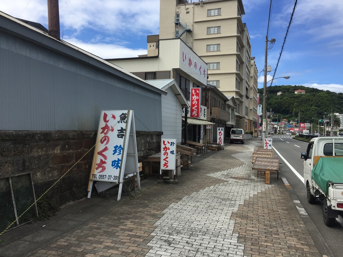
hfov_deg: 61.7
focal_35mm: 29
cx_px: 172
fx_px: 287
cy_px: 128
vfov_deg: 48.2
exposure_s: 1/1721
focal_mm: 4.15
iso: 32
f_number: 2.2
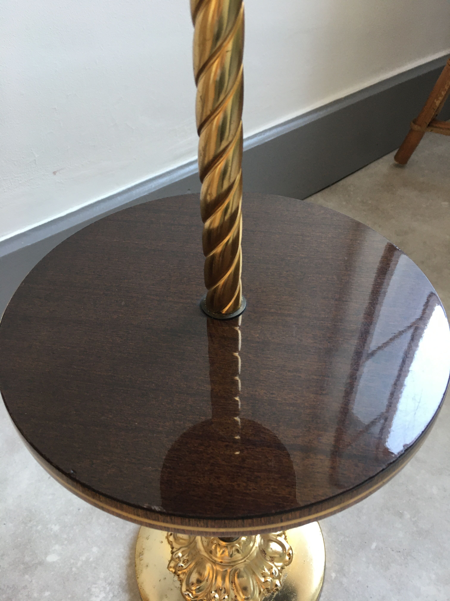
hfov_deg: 48.2
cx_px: 225
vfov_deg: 61.7
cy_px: 300
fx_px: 503
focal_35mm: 29
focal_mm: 4.15
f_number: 2.2
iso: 125
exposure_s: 1/33
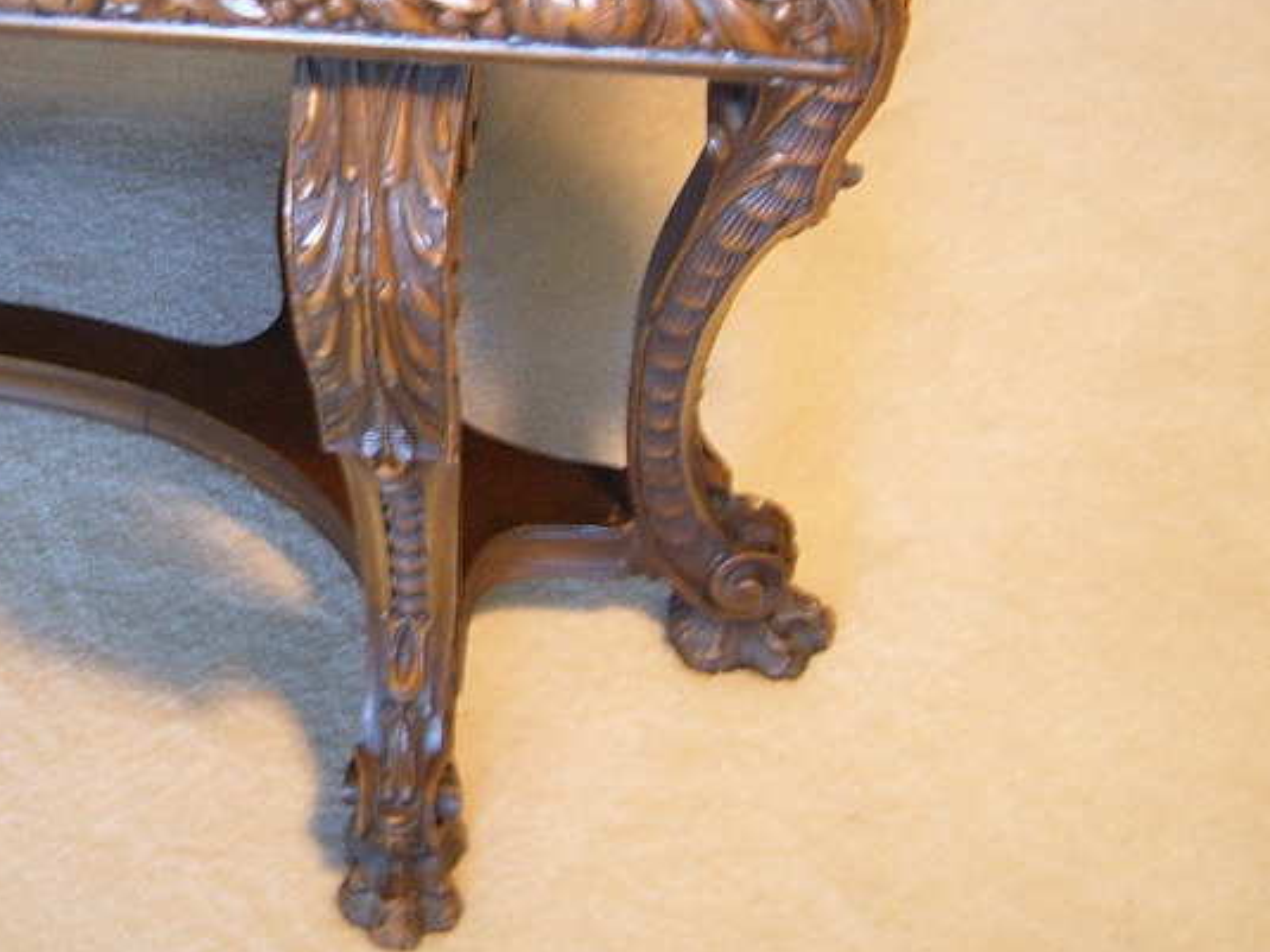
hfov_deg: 28.1
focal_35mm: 67
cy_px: 235
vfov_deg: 21.7
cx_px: 190
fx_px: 2458
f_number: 2.8
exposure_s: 1/8
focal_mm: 5.8
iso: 100
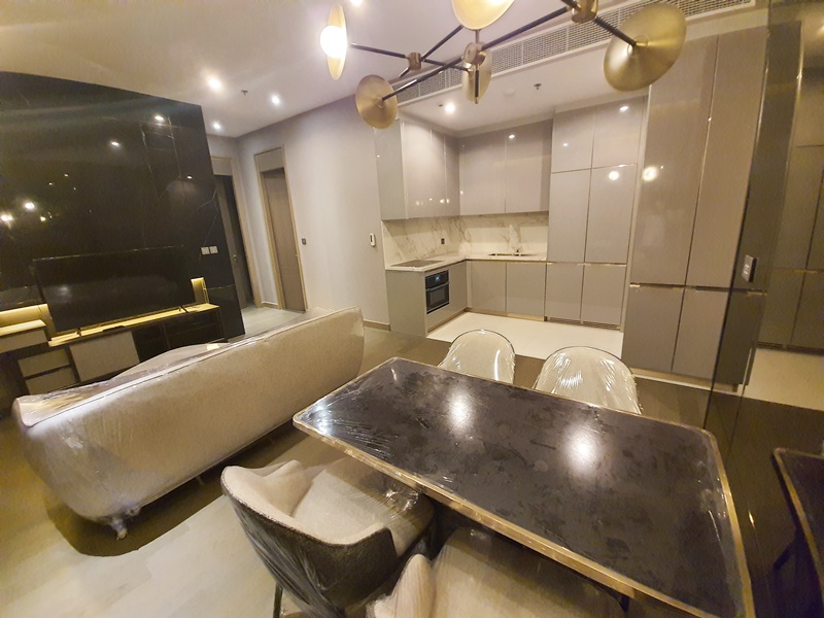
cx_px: 412
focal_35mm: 13
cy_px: 309
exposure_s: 1/20
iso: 640
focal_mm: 1.74
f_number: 2.2
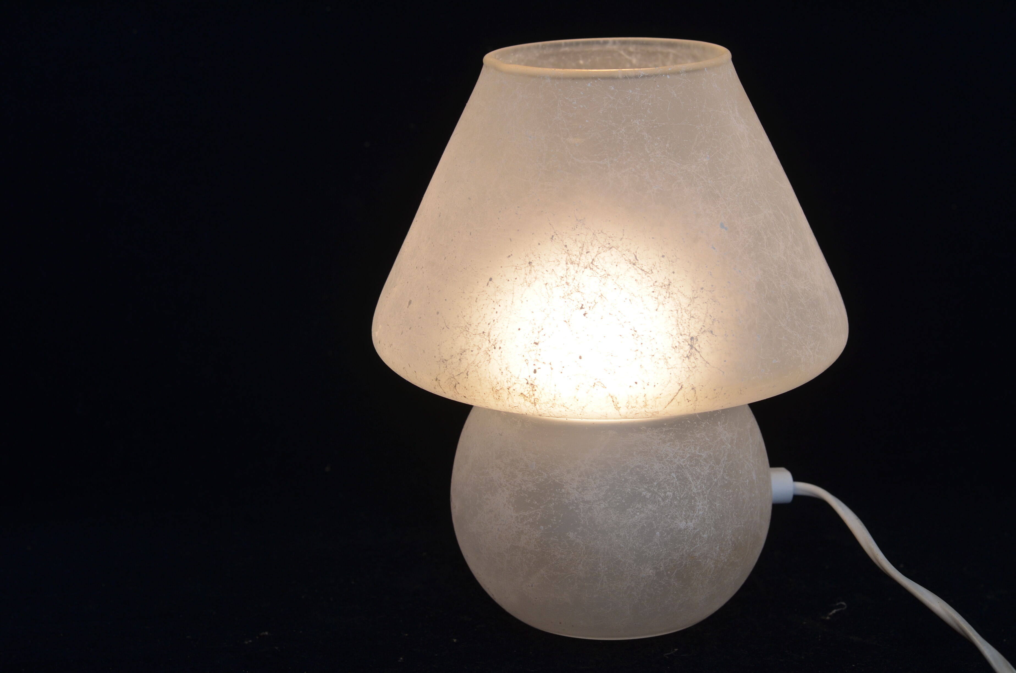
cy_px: 336
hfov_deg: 27.0
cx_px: 508
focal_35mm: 75
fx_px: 2112
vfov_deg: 18.1
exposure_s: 1/125
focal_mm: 50
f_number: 5.6
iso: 280
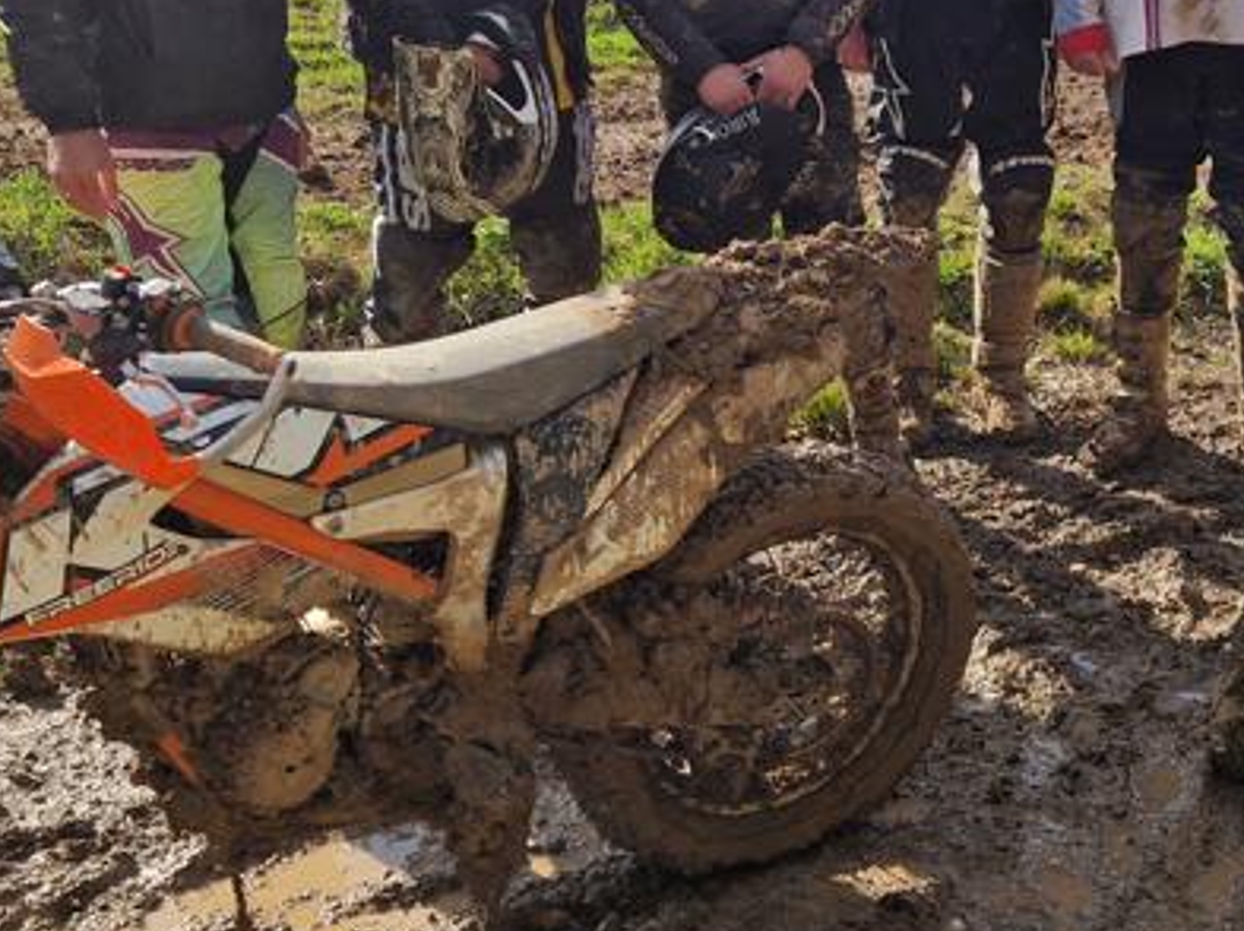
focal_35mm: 60
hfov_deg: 32.0
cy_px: 367
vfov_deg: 24.3
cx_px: 788
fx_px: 2154
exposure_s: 1/1292
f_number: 1.8
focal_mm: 5.4
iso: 50
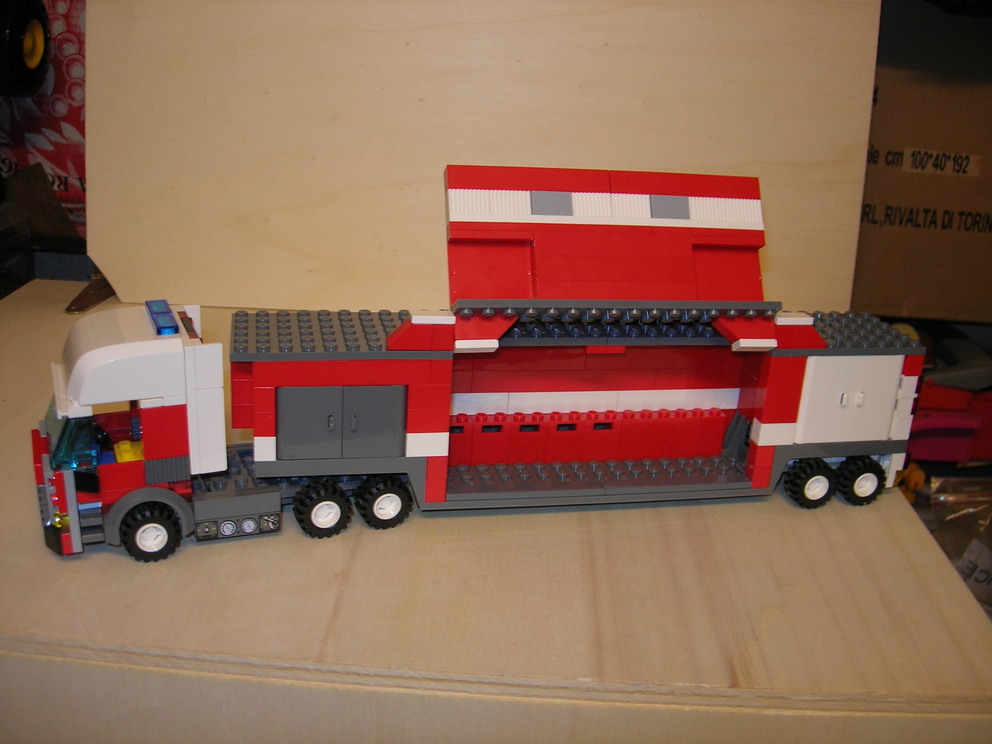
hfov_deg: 49.0
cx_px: 496
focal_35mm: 38
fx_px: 1089
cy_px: 372
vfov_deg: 37.7
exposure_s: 1/30
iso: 64
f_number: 2.8
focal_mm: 7.8
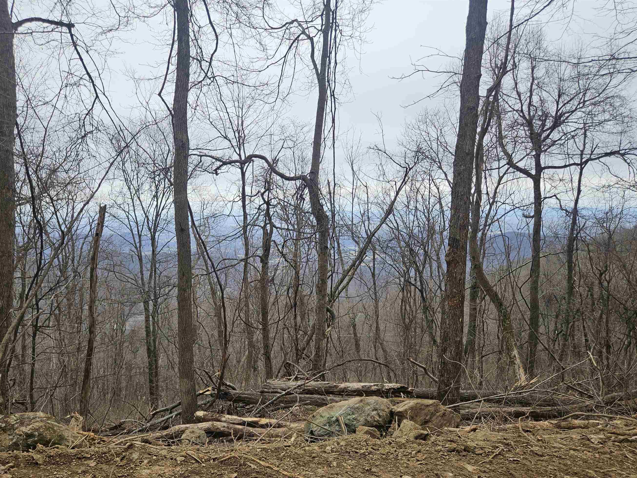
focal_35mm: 27
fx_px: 497
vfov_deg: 51.1
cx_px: 285
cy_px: 279
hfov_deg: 65.2
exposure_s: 1/541
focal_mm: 5.4
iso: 25
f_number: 1.8
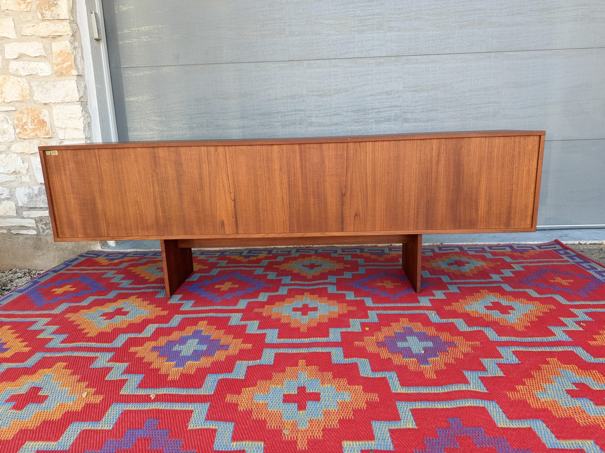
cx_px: 302
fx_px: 419
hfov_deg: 71.6
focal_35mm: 24
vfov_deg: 56.8
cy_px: 226
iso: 64
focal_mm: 6.76
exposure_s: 1/147
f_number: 1.78
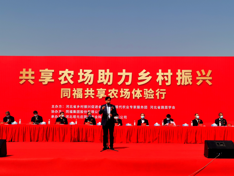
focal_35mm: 51
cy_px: 88
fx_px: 345
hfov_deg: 37.5
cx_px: 117
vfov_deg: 28.6
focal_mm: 5.58
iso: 50
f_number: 1.8
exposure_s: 1/9009
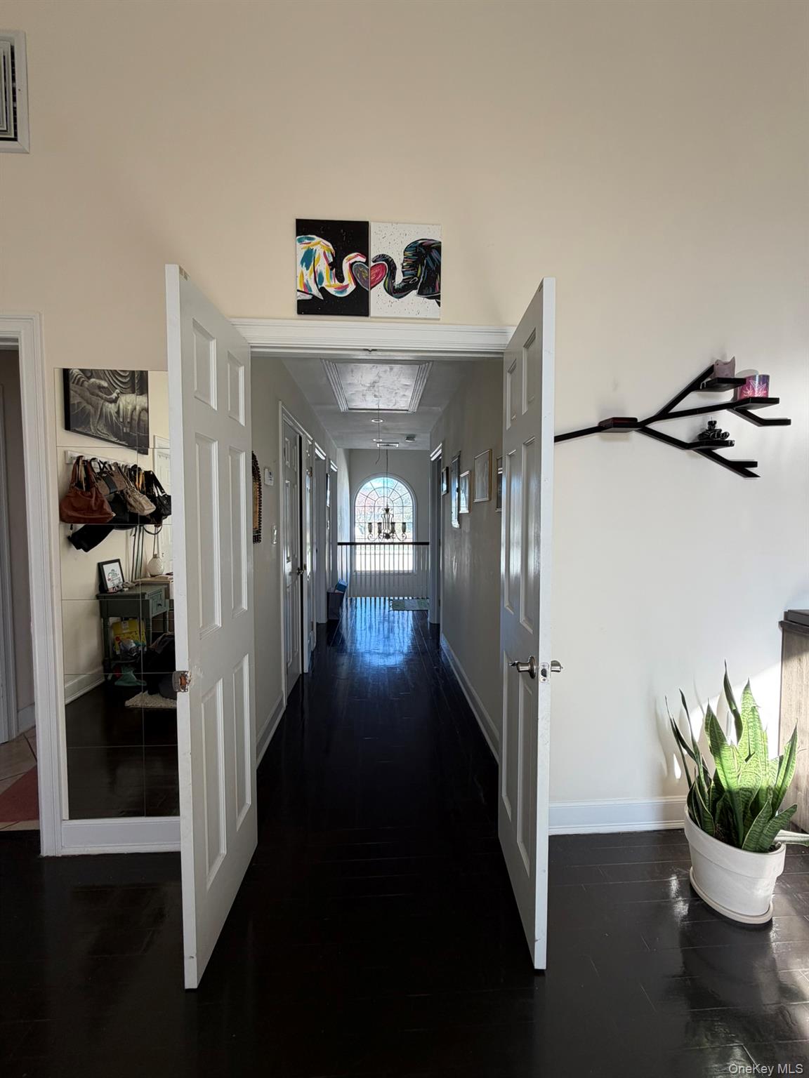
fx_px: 436
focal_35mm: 14
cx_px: 404
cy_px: 539
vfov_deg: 102.1
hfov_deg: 85.7
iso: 64
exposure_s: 1/121
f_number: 2.2
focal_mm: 2.22
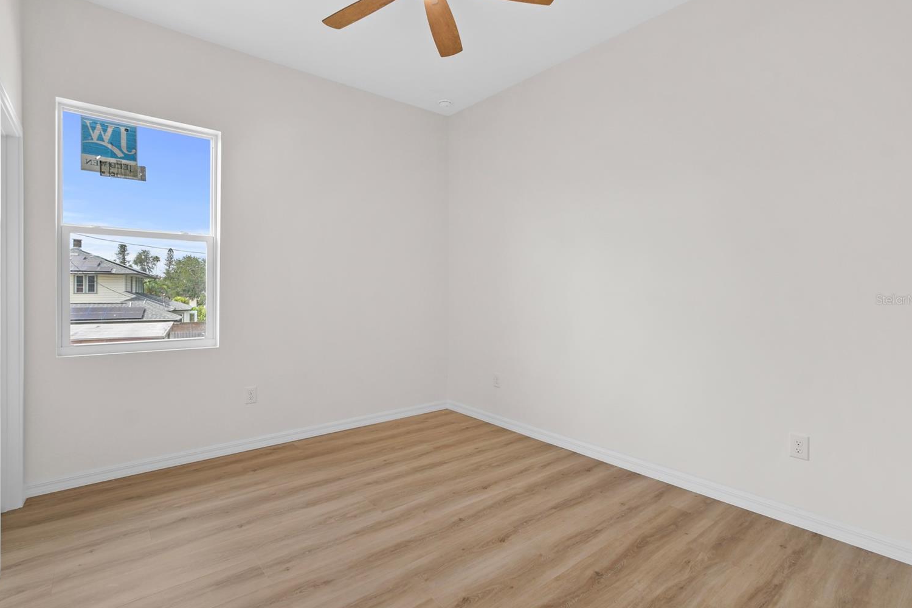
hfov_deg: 96.7
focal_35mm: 16
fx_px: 405
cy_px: 299
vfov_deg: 73.7
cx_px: 444
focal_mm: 10
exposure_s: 1/6
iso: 100
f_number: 7.1
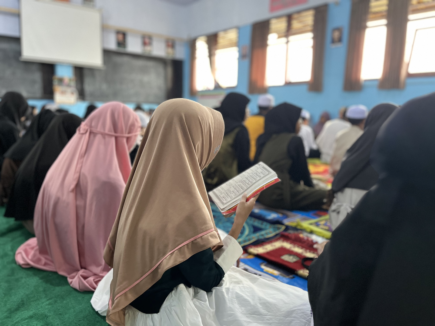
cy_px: 163
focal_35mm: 26
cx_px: 218
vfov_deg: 53.1
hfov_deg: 67.3
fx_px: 327
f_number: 1.6
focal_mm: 5.1
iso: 500
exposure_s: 1/33
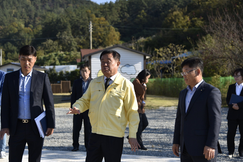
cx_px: 106
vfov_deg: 17.7
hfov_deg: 26.3
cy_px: 88
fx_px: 520
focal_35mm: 77
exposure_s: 1/250
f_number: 4
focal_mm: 62
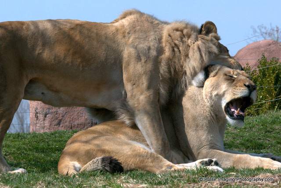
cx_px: 140
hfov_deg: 6.9
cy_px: 94
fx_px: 2344
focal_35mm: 300
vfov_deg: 4.6
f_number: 13
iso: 800
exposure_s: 1/1000
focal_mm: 200
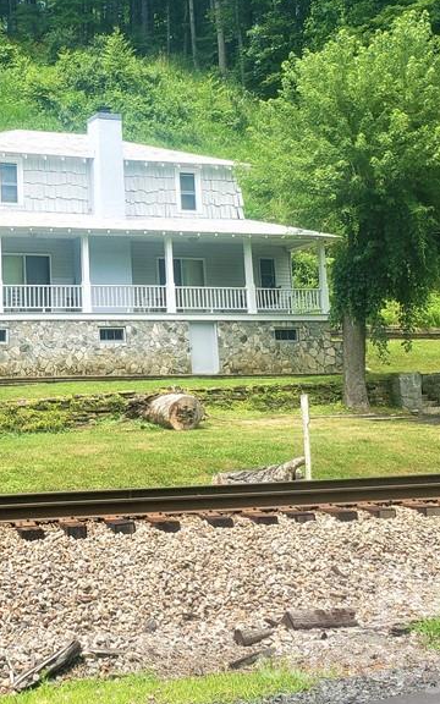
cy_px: 277
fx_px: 940
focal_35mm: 49
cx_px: -2
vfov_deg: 40.8
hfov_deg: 25.1
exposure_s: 1/353
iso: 50
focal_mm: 4.3
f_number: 2.4
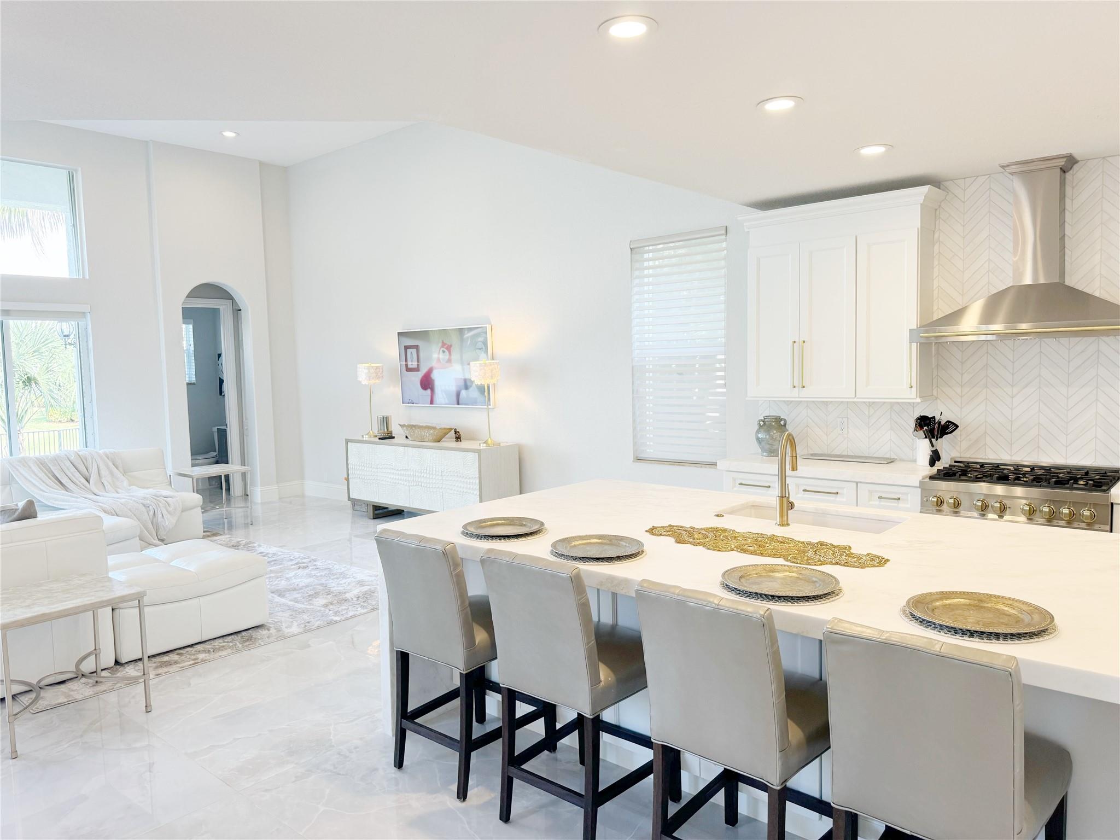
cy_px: 420
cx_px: 560
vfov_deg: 56.8
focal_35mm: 24
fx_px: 777
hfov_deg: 71.6
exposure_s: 1/120
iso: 125
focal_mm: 6.86
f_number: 1.78
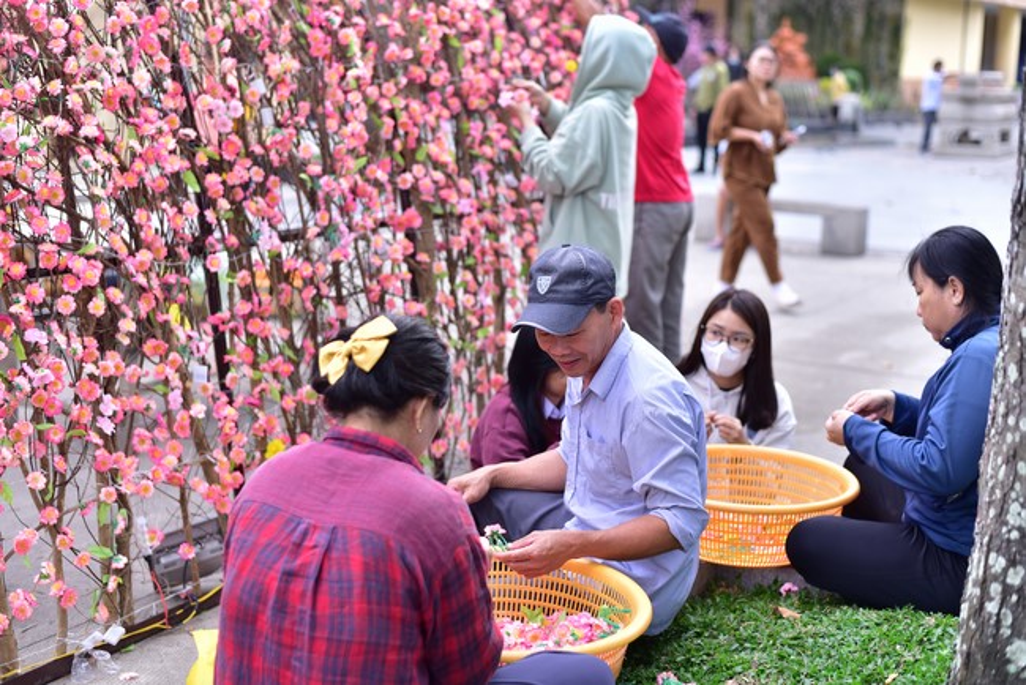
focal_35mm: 50
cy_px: 342
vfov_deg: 27.0
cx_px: 513
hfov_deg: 39.6
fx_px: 1426
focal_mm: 50
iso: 100
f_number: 2.5
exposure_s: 1/320
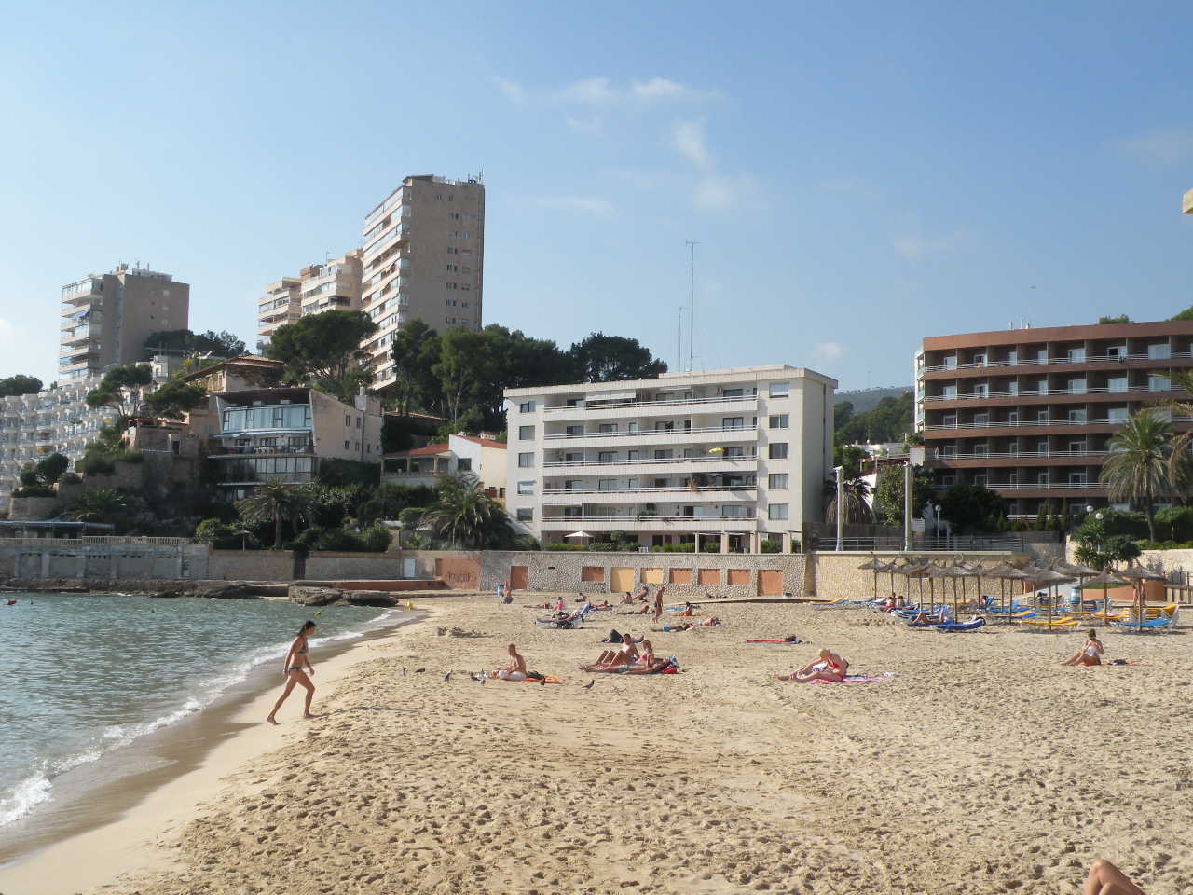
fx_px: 1447
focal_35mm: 42
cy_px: 448
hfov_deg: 44.8
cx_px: 596
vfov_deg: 34.3
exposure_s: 1/283
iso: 64
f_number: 6.3
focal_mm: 7.4
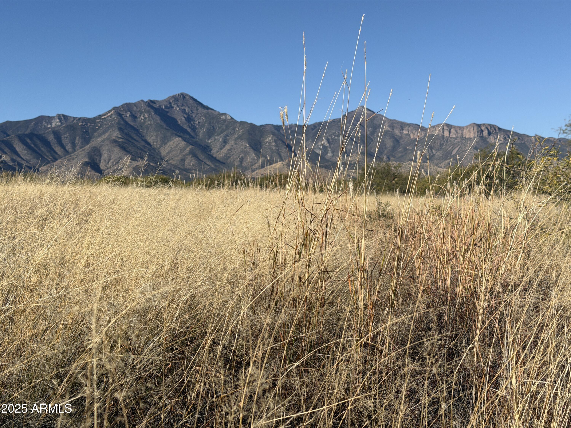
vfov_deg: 30.3
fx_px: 792
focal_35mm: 48
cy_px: 214
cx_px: 286
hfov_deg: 39.7
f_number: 1.78
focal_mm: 6.76
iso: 64
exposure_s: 1/7143
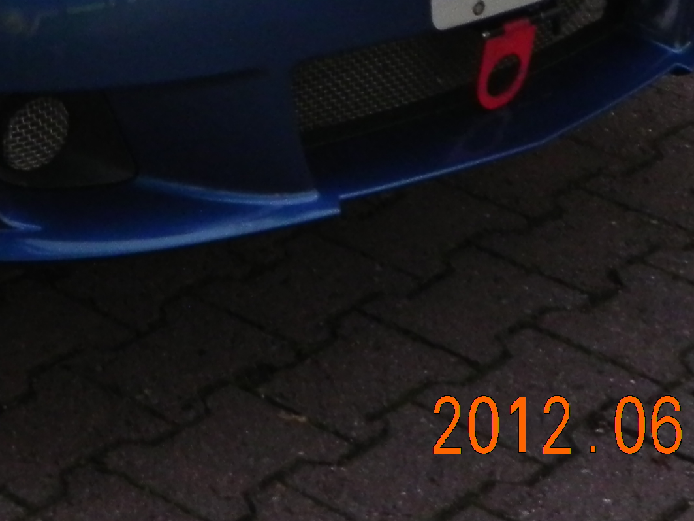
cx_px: -251
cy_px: -282
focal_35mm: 127
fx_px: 2546
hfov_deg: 14.7
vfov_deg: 11.2
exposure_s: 1/15.3
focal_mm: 6.6
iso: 400
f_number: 3.2
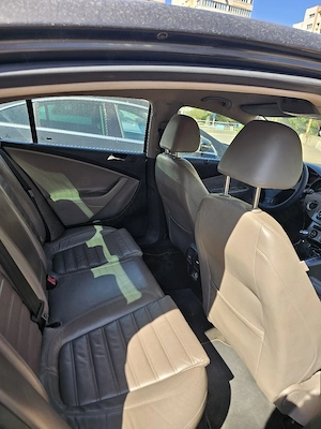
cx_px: 160
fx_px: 284
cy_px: 214
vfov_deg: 73.9
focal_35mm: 23
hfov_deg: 58.9
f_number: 1.7
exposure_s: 1/208
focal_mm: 6.3
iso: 20
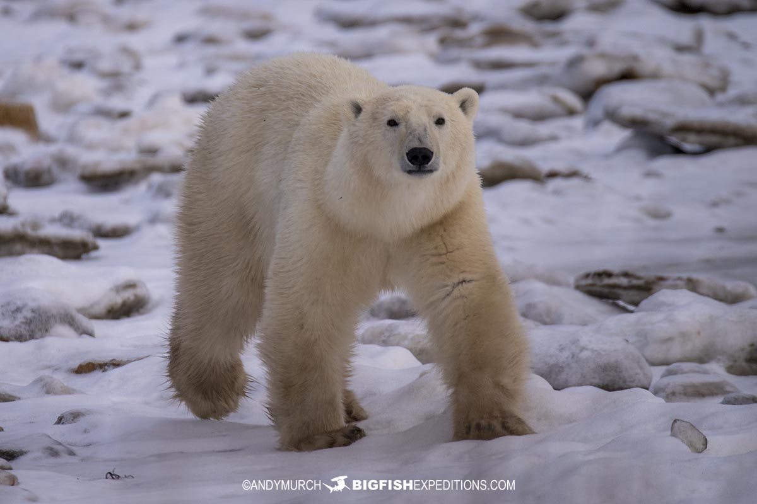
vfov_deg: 2.3
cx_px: 378
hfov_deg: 3.4
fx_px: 12616
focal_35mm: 600
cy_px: 252
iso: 320
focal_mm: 600
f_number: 6.3
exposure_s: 1/1000
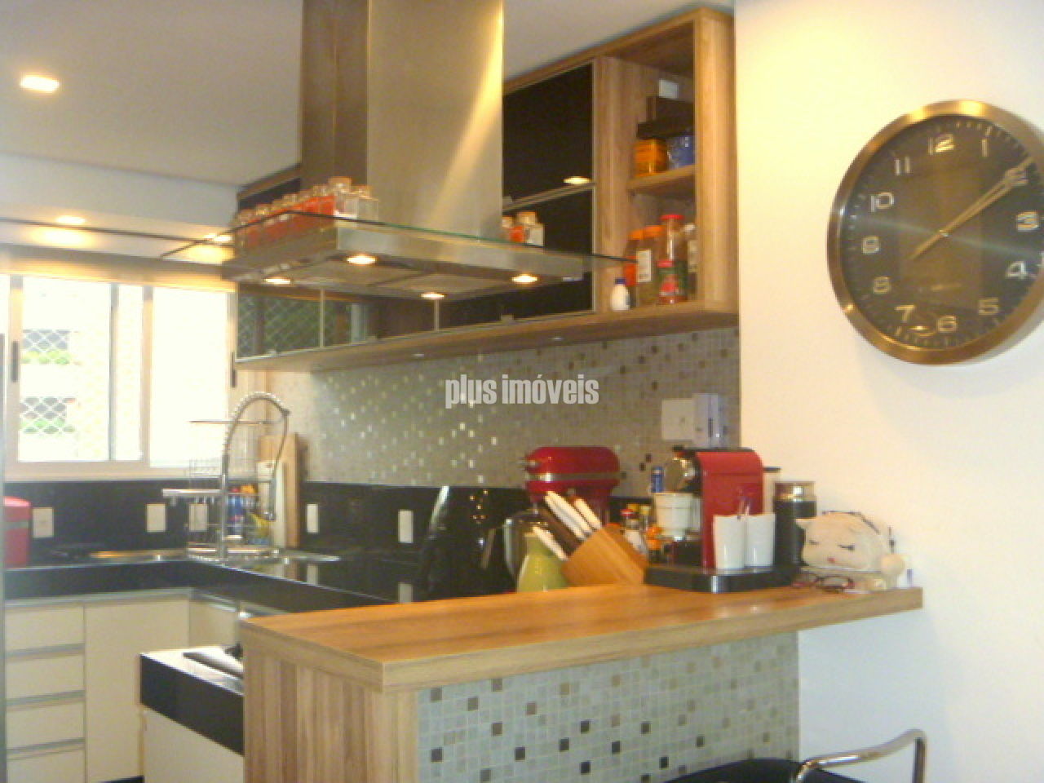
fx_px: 1056
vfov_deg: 40.7
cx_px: 522
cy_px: 392
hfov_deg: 52.6
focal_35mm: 35
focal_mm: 6.3
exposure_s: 1/30
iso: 250
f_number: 3.5
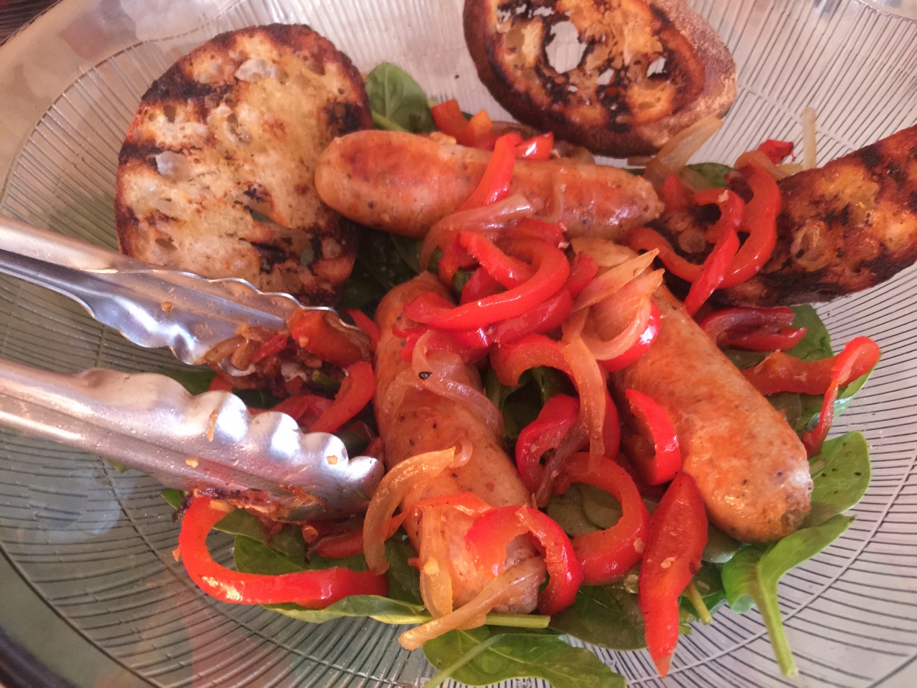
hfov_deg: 61.7
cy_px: 344
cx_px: 458
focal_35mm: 29
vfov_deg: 48.2
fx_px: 768
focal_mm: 4.15
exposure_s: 1/4
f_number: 2.2
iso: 100
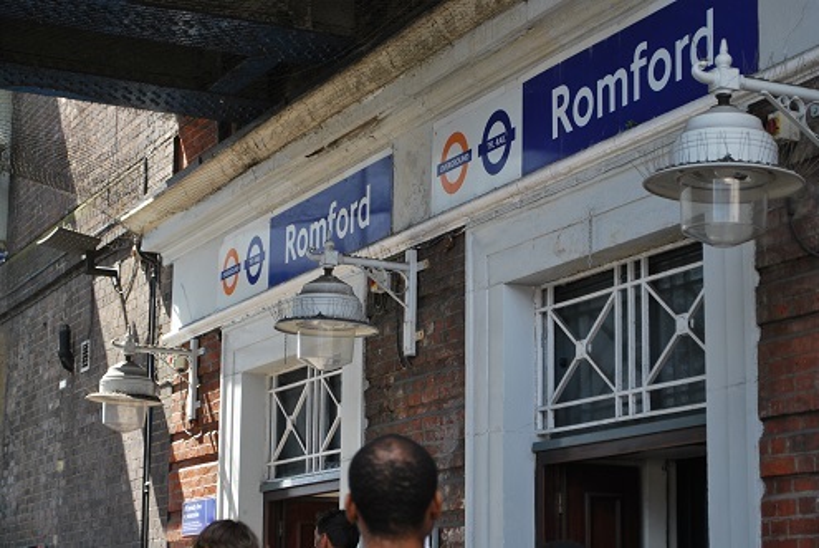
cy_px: 274
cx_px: 410
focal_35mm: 82
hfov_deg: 24.6
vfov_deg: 16.6
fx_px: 1878
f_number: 5.6
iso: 200
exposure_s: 1/125
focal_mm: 55
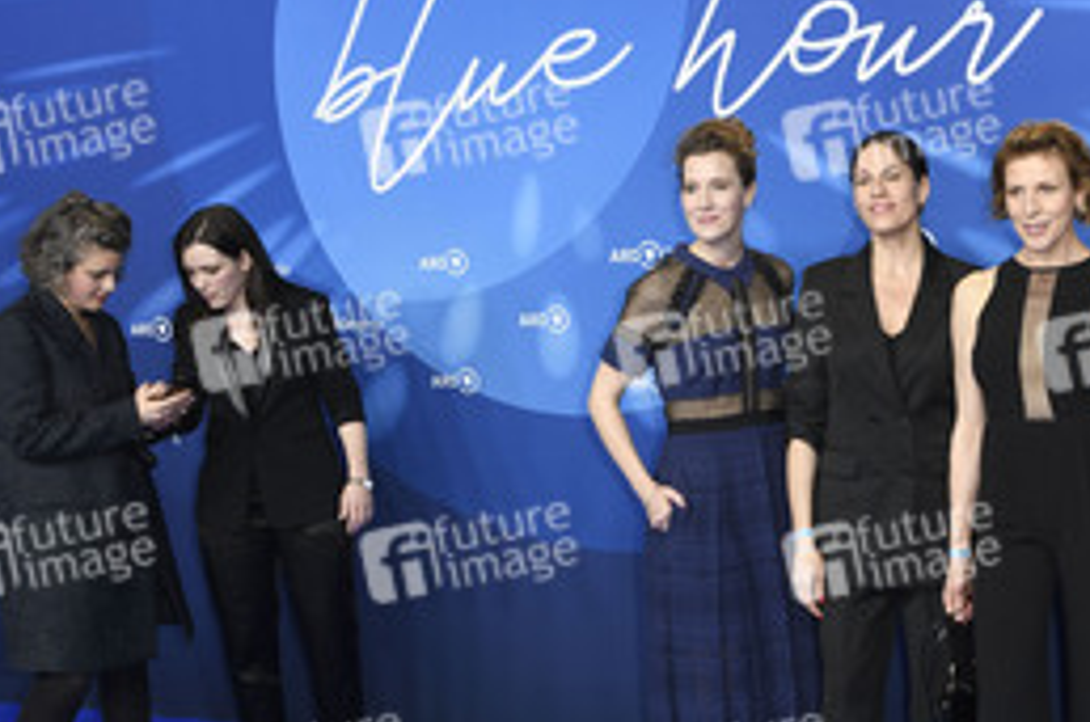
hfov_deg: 35.1
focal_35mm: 56
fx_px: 1692
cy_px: 448
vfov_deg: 24.0
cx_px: 779
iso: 800
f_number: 4
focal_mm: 32
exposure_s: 1/320
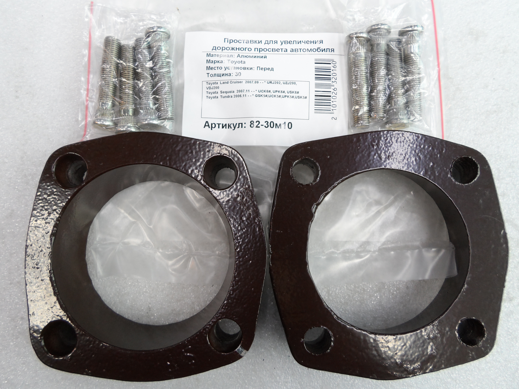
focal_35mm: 25
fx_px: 375
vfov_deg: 54.9
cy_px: 194
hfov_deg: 69.4
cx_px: 260
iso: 100
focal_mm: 4.5
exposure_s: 1/30
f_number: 2.5
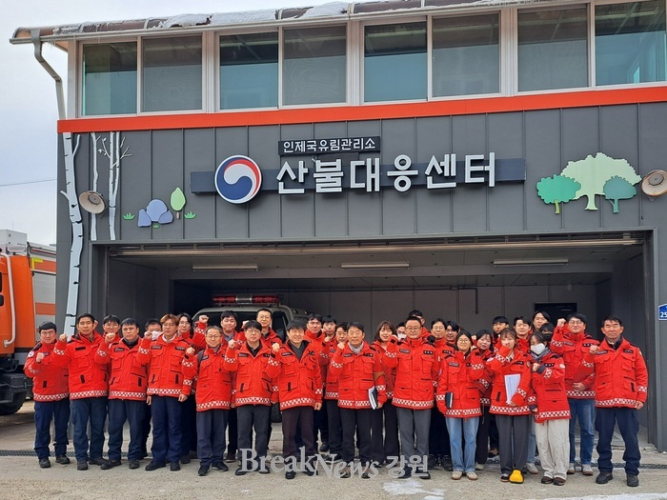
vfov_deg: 56.8
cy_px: 250
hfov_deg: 71.6
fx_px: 462
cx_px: 334
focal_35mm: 24
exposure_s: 1/1000
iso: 50
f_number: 1.8
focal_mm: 5.23
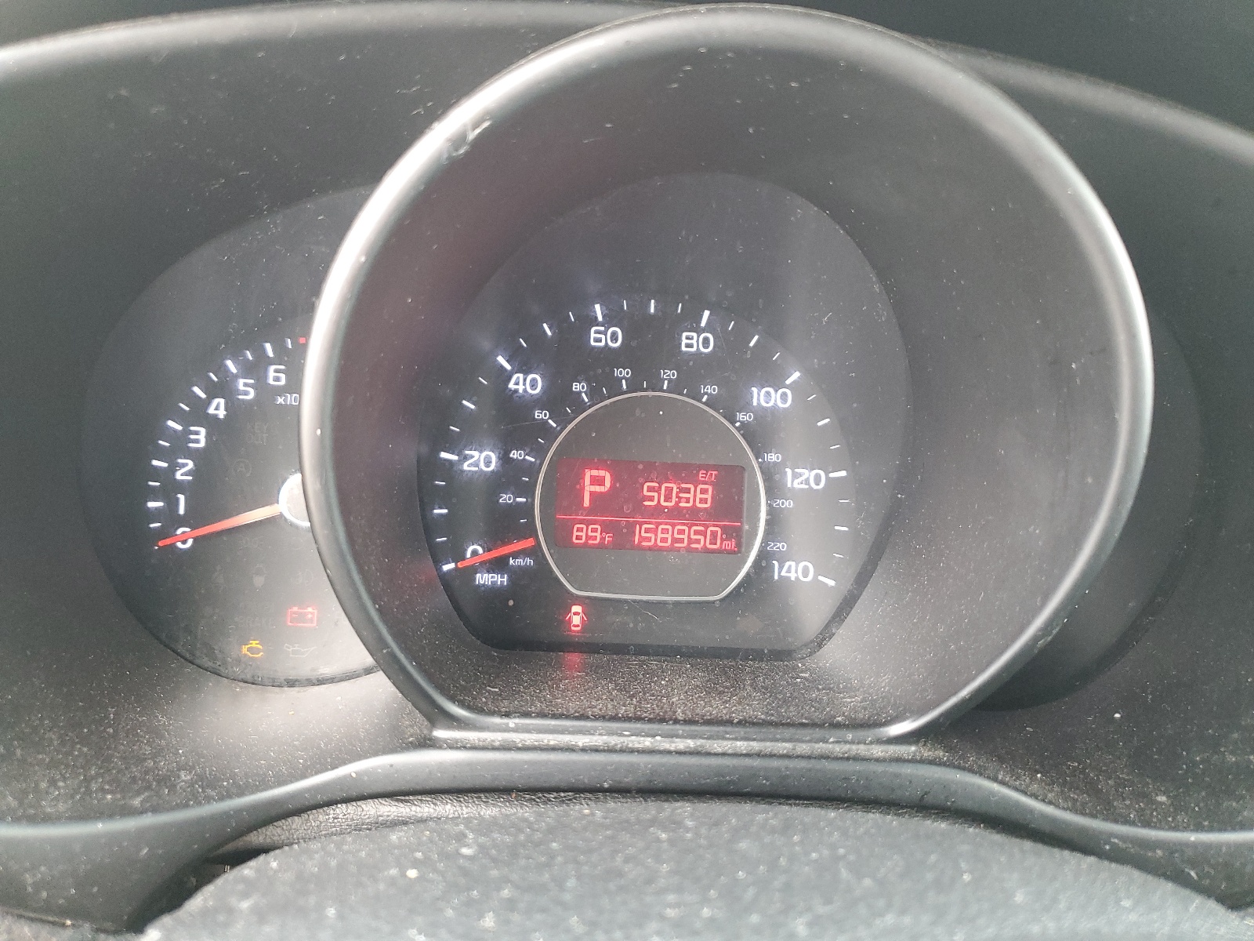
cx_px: 627
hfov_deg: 67.3
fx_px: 942
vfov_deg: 53.1
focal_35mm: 26
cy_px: 470
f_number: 1.5
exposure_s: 1/60.2
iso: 169
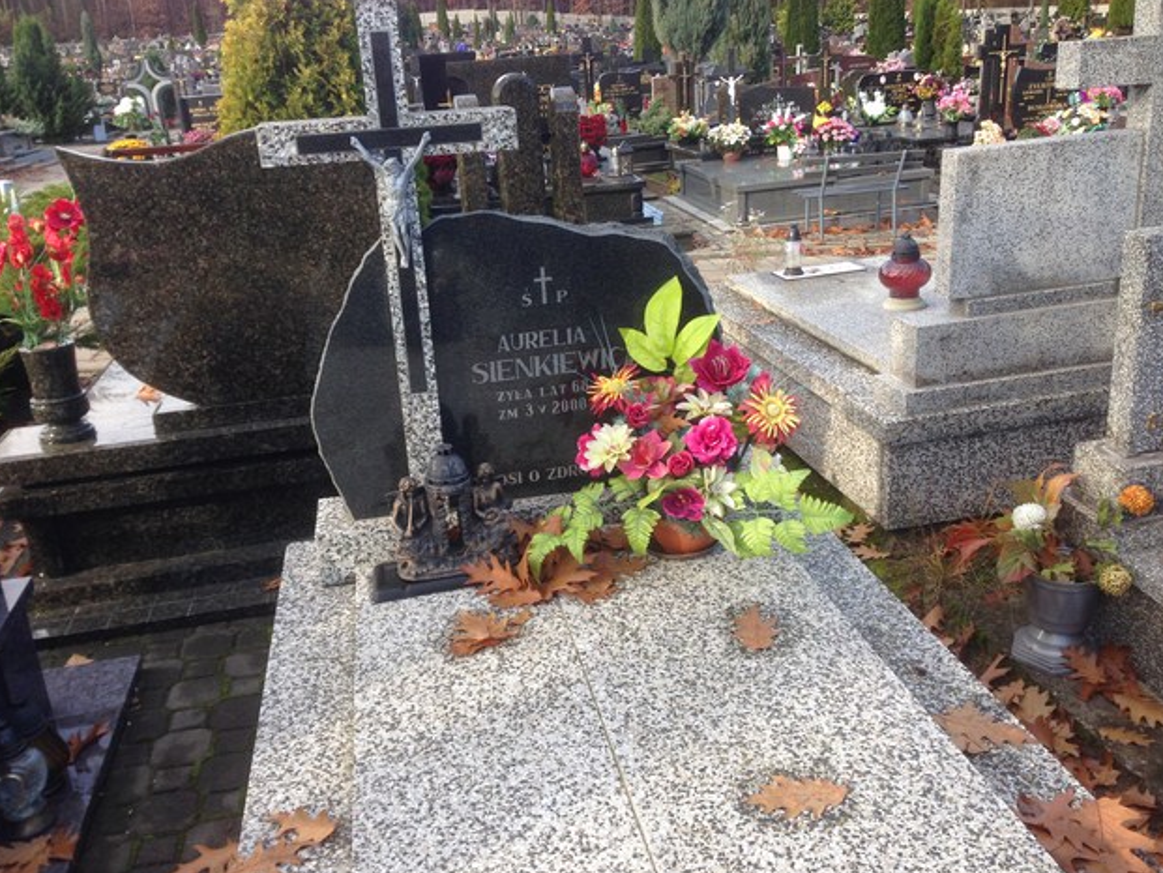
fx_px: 1143
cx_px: 573
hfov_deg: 53.9
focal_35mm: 34
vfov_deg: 41.8
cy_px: 444
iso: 50
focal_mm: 4.12
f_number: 2.4
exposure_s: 1/226
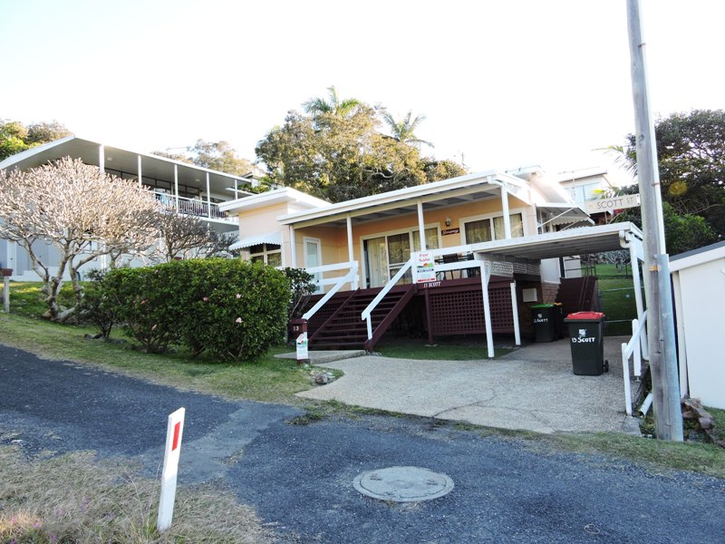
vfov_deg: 56.8
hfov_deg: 71.6
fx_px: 503
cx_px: 362
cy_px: 272
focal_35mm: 24
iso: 100
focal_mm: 4.3
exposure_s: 1/100
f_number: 3.3
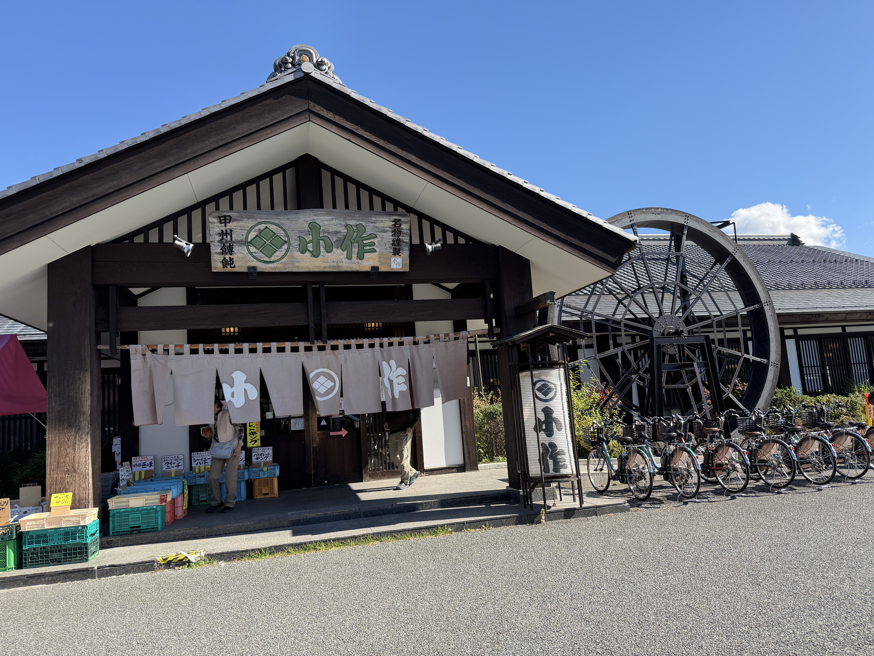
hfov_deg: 71.6
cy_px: 328
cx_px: 437
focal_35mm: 24
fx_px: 606
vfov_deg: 56.8
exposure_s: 1/1855
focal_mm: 6.76
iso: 80
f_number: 1.78
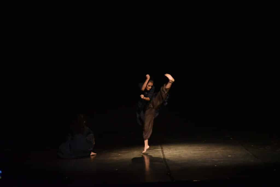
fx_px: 933
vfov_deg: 11.4
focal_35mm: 120
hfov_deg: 17.1
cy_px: 94
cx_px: 140
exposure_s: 1/160
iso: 10000
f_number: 4
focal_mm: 120
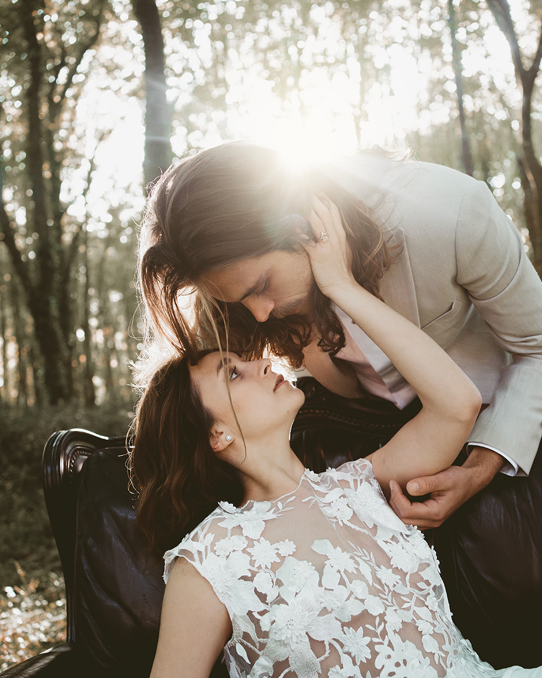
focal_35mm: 40
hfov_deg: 37.3
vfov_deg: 45.8
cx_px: 270
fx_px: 802
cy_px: 351
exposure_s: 1/125
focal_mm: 35
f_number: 3.5
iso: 6400
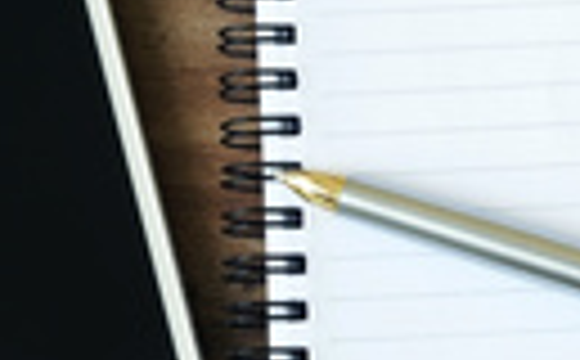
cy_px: 36
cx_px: 870
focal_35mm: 252
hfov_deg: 8.2
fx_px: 3975
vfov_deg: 5.2
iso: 125
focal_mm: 50
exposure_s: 1/4
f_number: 13
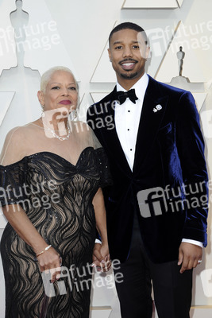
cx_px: 106
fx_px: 724
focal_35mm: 82
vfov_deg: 24.8
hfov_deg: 16.7
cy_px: 159
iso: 800
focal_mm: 82
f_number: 6.3
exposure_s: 1/250
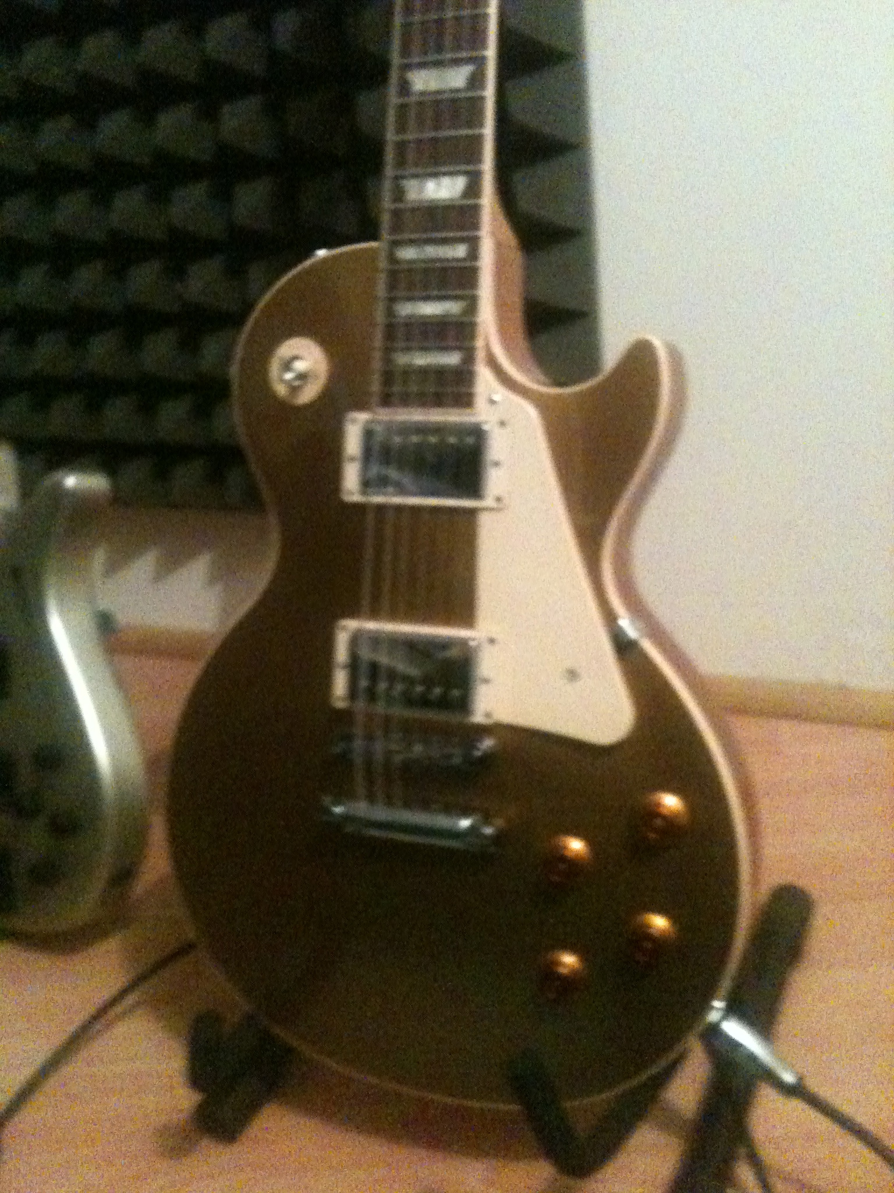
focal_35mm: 35
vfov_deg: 52.6
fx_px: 1205
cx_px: 447
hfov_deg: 40.7
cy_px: 596
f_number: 2.8
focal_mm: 3.85
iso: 1000
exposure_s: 1/10
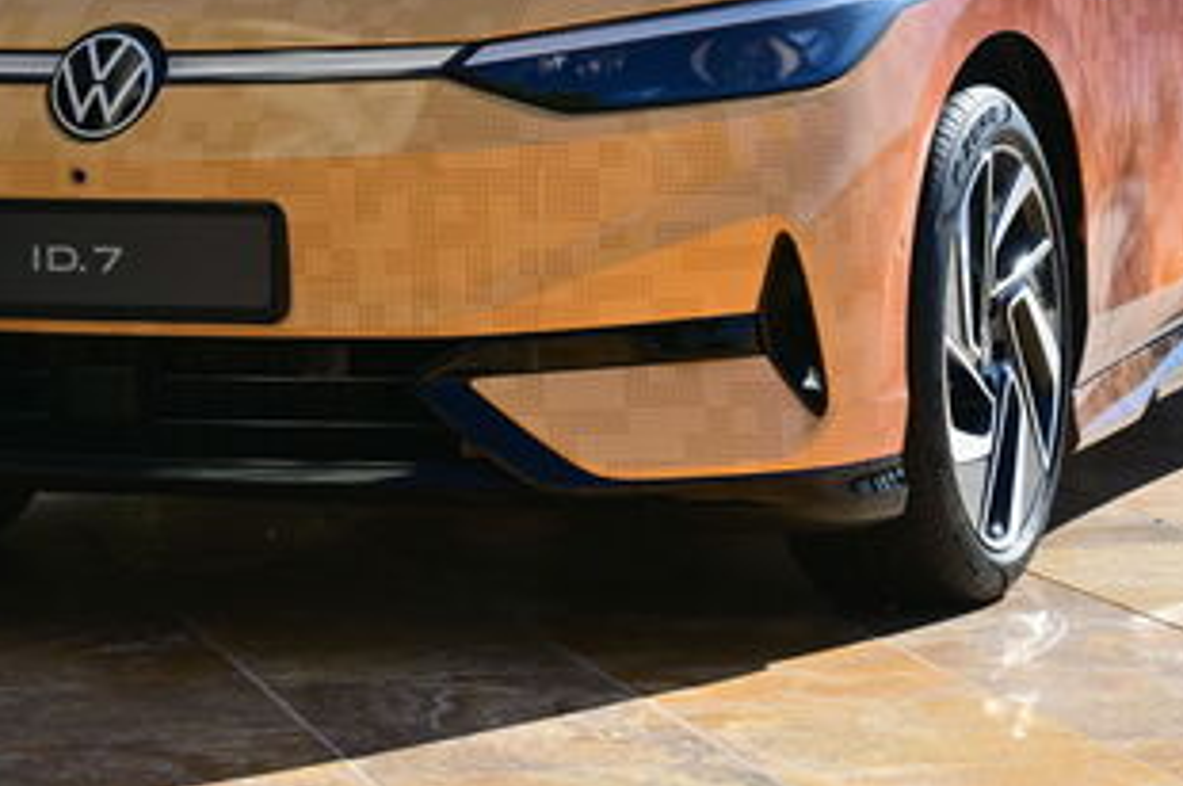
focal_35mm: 122
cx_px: 550
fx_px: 4004
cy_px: 109
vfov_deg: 11.2
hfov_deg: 16.8
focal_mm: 41
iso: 250
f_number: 5.6
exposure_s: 1/2000
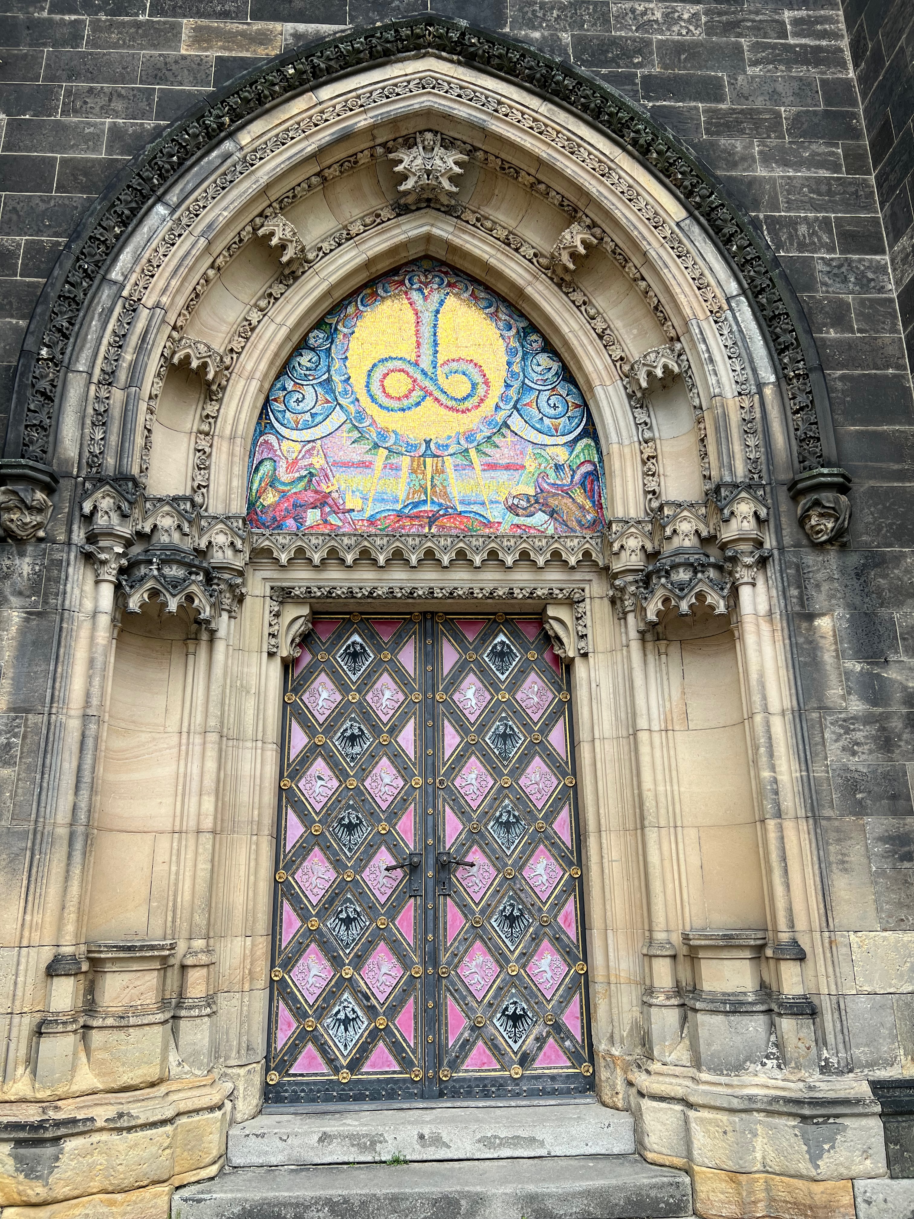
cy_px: 610
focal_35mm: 26
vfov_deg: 67.3
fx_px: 915
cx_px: 457
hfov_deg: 53.1
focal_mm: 5.7
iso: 50
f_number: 1.5
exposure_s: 1/753
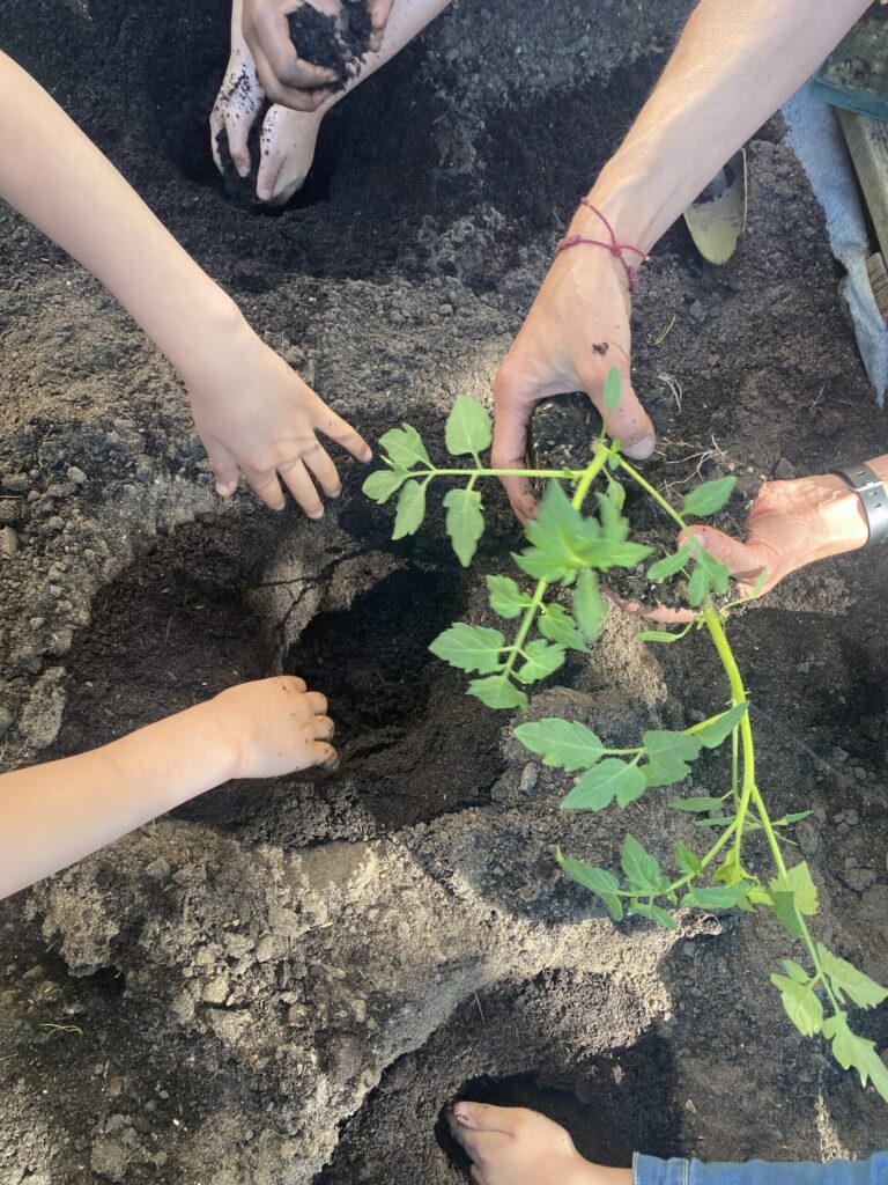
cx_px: 444
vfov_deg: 67.3
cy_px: 592
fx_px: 889
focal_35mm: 26
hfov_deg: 53.1
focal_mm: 4.25
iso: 100
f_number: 1.8
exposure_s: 1/121
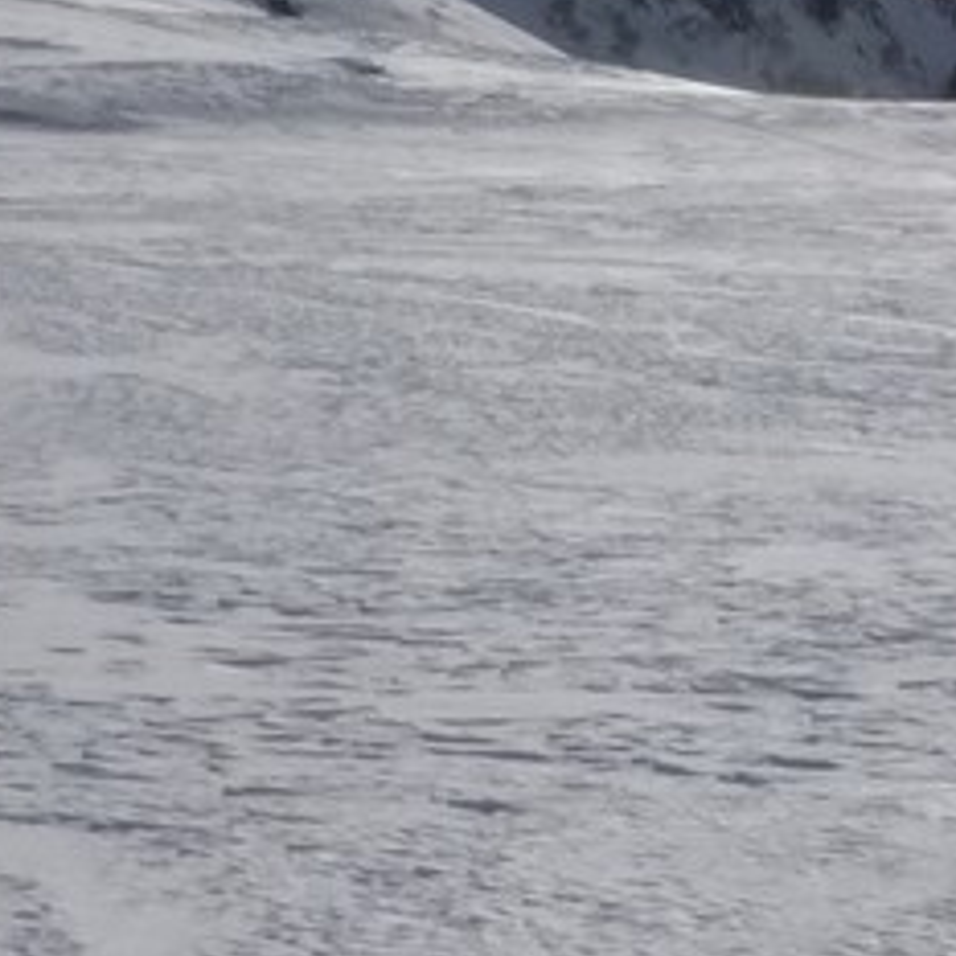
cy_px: -90
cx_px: 648
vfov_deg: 11.6
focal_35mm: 148
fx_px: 4624
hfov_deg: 11.8
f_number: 6.3
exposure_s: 1/2000
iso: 100
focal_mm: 4.3
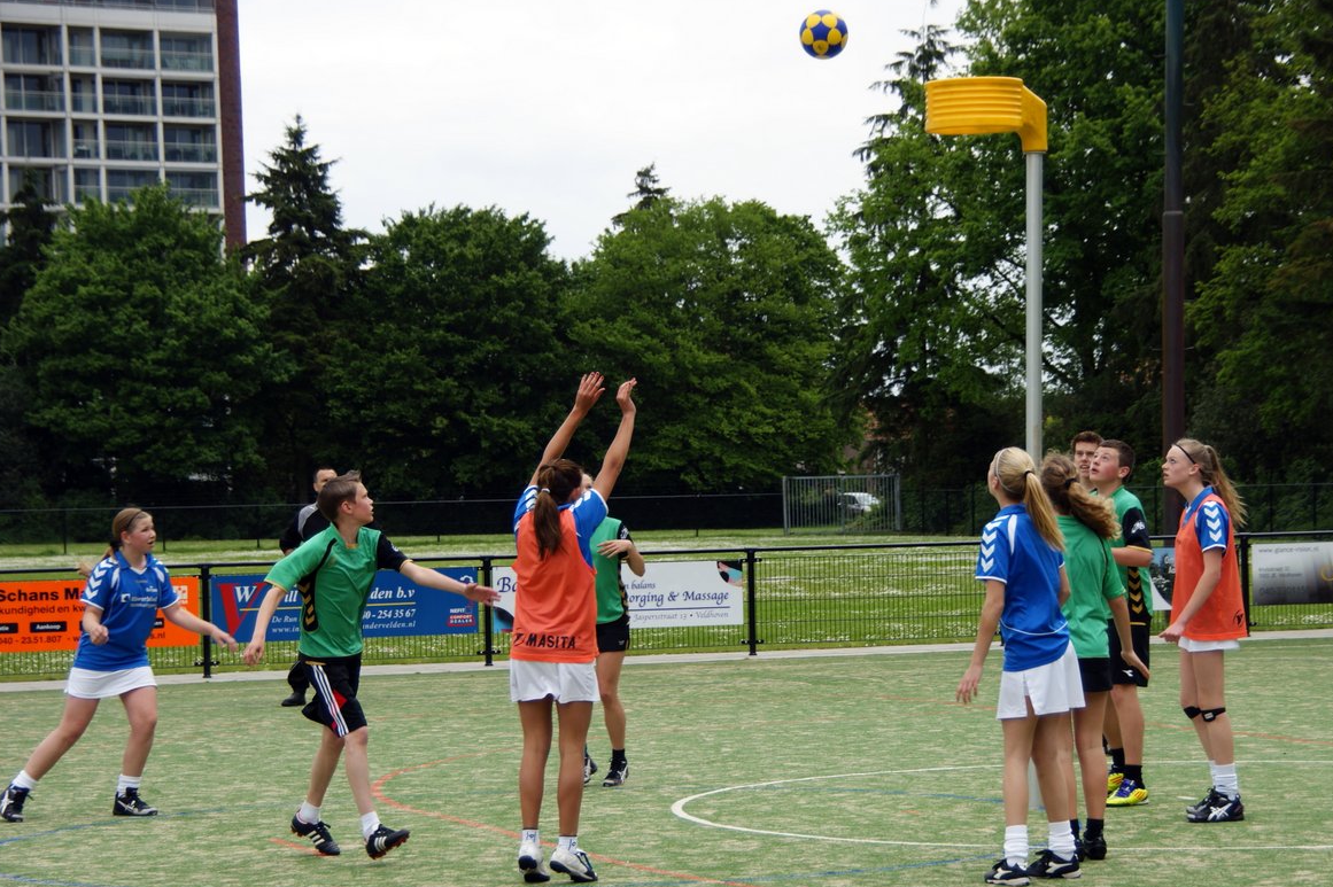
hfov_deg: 21.9
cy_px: 445
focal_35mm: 93
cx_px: 671
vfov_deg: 14.7
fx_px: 3442
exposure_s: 1/320
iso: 100
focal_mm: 60
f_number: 5.6
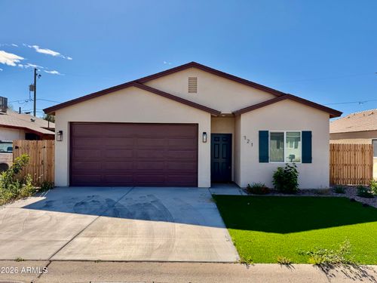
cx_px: 188
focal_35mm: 24
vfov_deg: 56.8
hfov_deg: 71.6
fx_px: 261
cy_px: 142
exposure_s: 1/5714
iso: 80
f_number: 1.78
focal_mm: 6.76
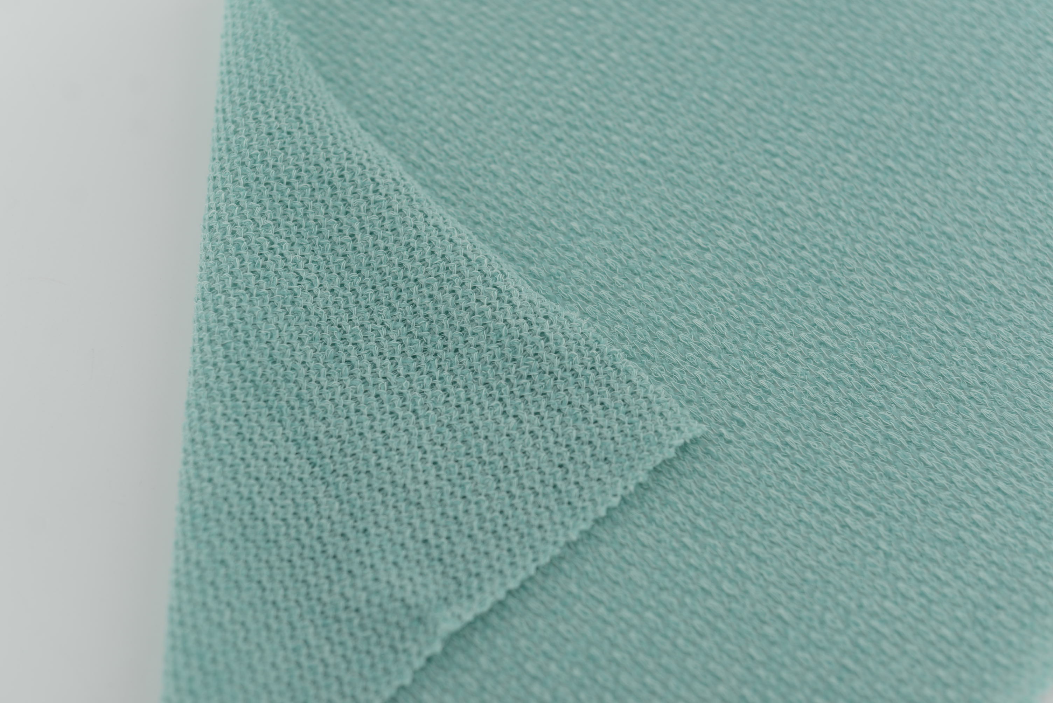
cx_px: 526
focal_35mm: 50
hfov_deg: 39.6
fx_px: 1463
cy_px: 352
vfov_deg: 27.0
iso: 100
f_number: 3.5
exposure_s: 1/250
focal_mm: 50
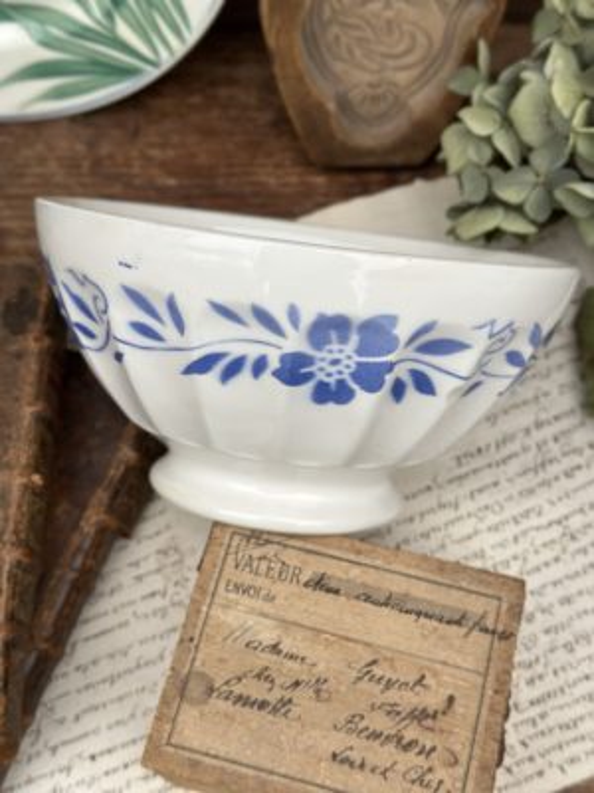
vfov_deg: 39.7
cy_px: 396
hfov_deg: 30.3
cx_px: 297
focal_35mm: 48
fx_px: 1098
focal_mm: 6.86
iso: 80
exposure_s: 1/830
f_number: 1.78
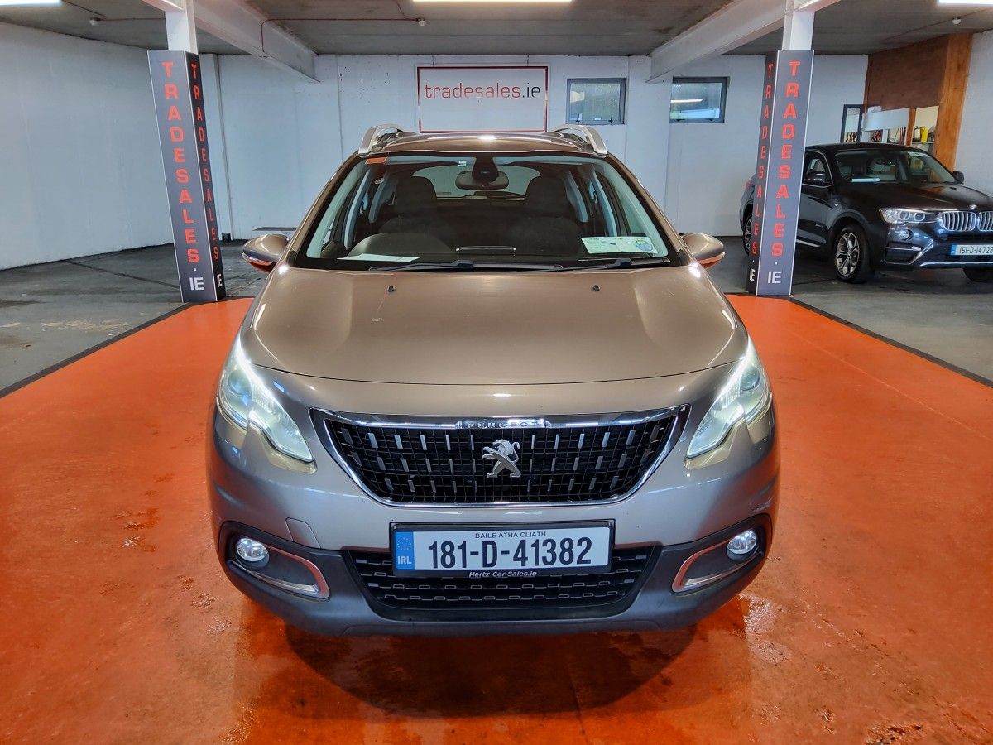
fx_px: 746
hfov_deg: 67.3
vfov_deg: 53.1
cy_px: 372
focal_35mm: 26
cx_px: 496
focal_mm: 3.08
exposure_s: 1/50
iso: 200
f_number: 2
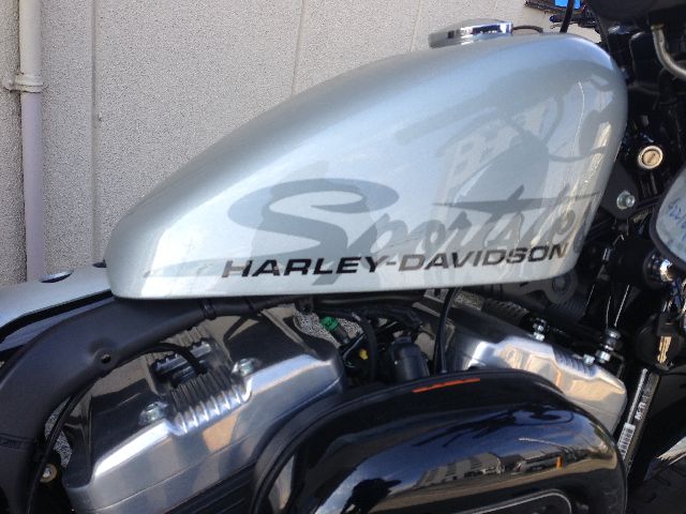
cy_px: 257
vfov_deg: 42.9
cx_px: 343
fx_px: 654
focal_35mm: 33
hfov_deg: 55.4
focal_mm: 4.13
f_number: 2.4
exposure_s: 1/321
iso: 50
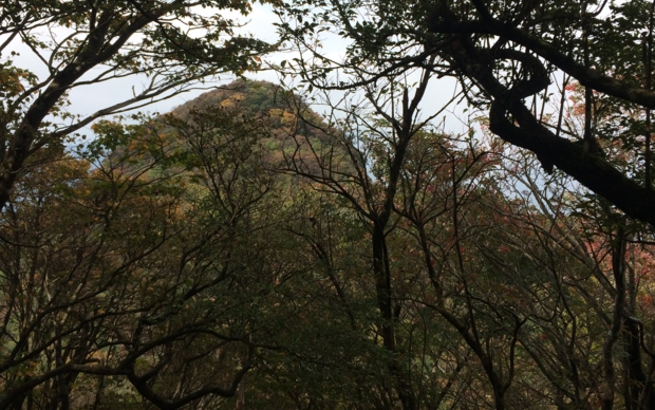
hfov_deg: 48.2
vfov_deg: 31.2
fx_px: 732
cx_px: 316
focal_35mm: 41
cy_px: 167
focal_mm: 4.12
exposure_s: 1/1244
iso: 32
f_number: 2.2
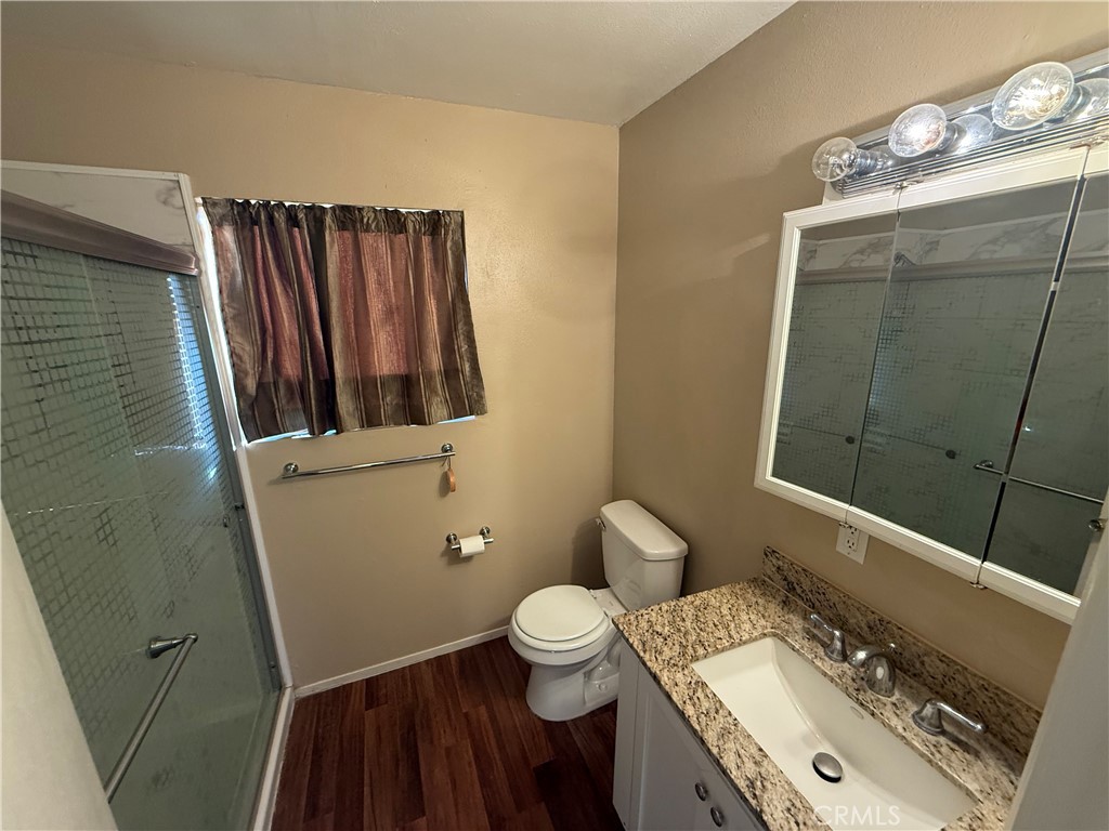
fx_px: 449
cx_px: 554
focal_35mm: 14
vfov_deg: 85.7
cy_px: 416
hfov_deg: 102.1
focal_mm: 2.22
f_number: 2.2
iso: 320
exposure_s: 1/120
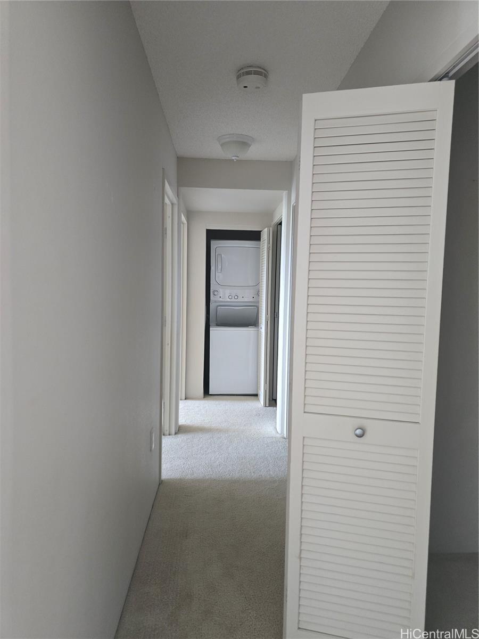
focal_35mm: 23
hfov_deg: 58.9
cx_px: 240
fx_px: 424
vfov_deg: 73.9
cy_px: 320
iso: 640
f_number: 1.7
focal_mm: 6.3
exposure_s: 1/120
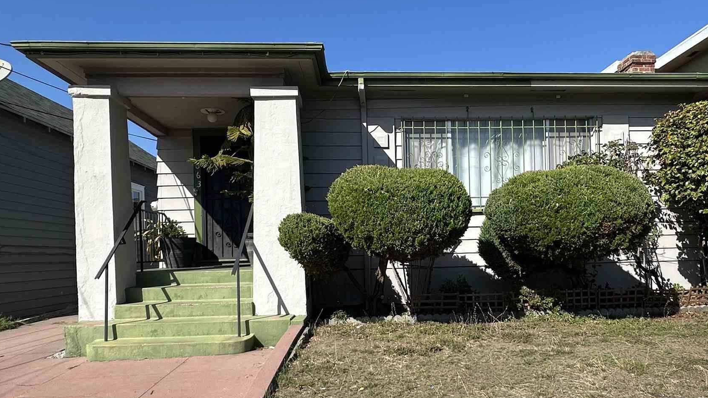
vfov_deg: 41.1
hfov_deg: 67.5
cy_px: 254
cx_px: 408
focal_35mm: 28
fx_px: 526
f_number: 2.2
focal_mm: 2.22
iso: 50
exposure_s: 1/1949
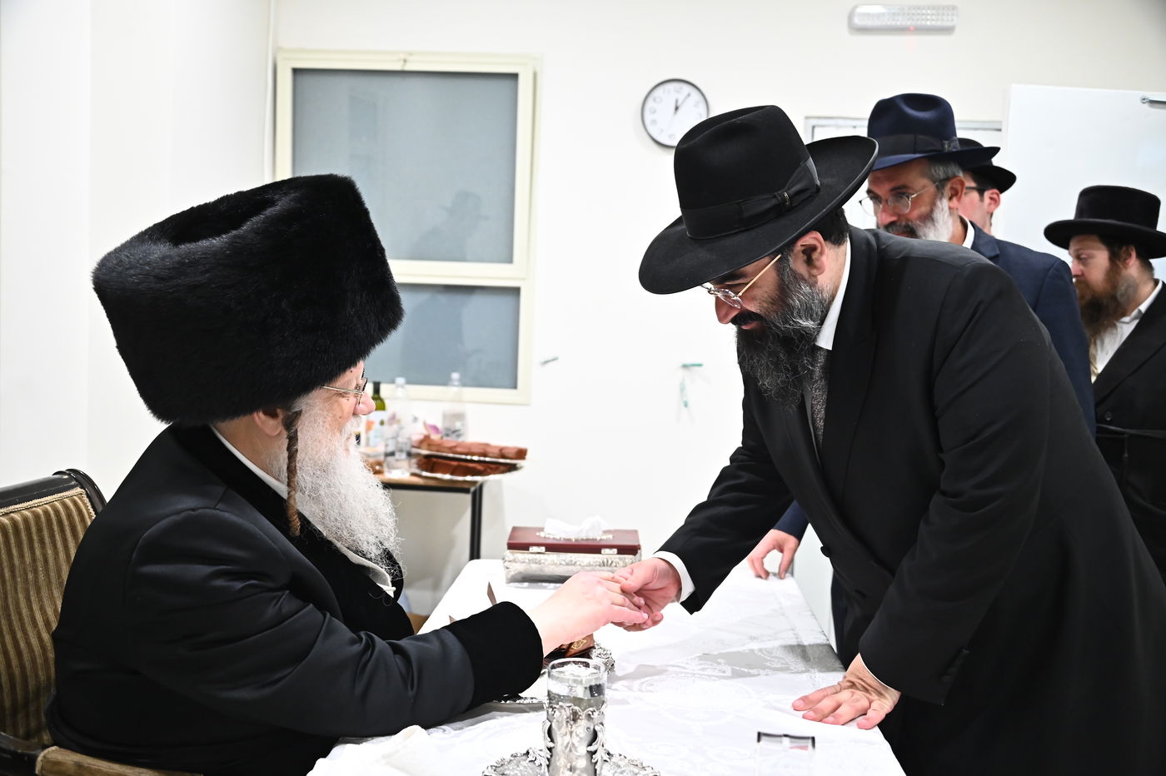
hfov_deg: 55.8
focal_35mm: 34
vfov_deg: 38.8
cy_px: 388
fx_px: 1101
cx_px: 583
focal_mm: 34
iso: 3200
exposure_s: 1/200
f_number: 3.8
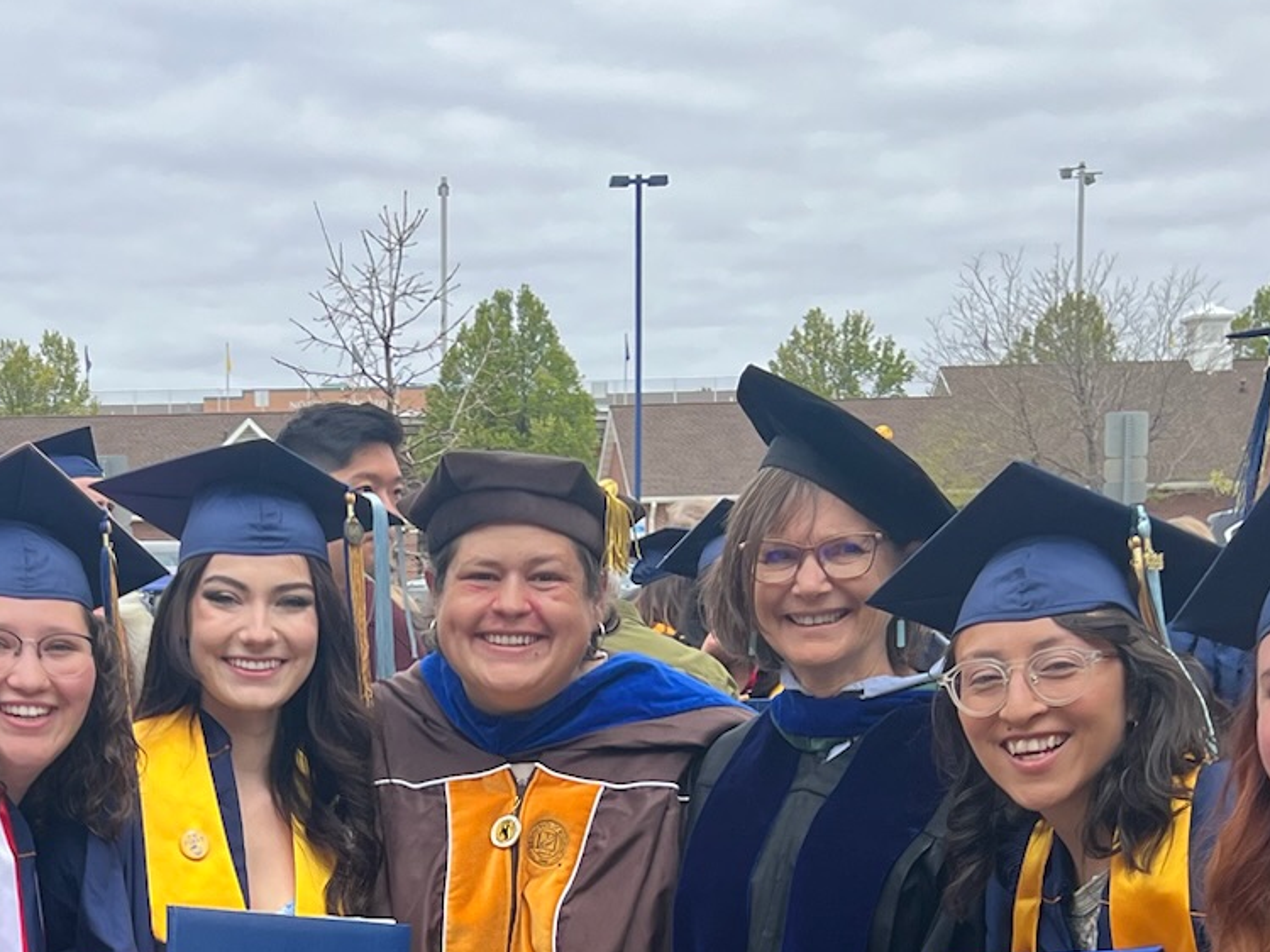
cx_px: 298
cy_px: 1052
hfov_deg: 27.0
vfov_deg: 19.8
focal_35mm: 71
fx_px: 2604
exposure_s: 1/1511
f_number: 1.5
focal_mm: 5.7
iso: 50
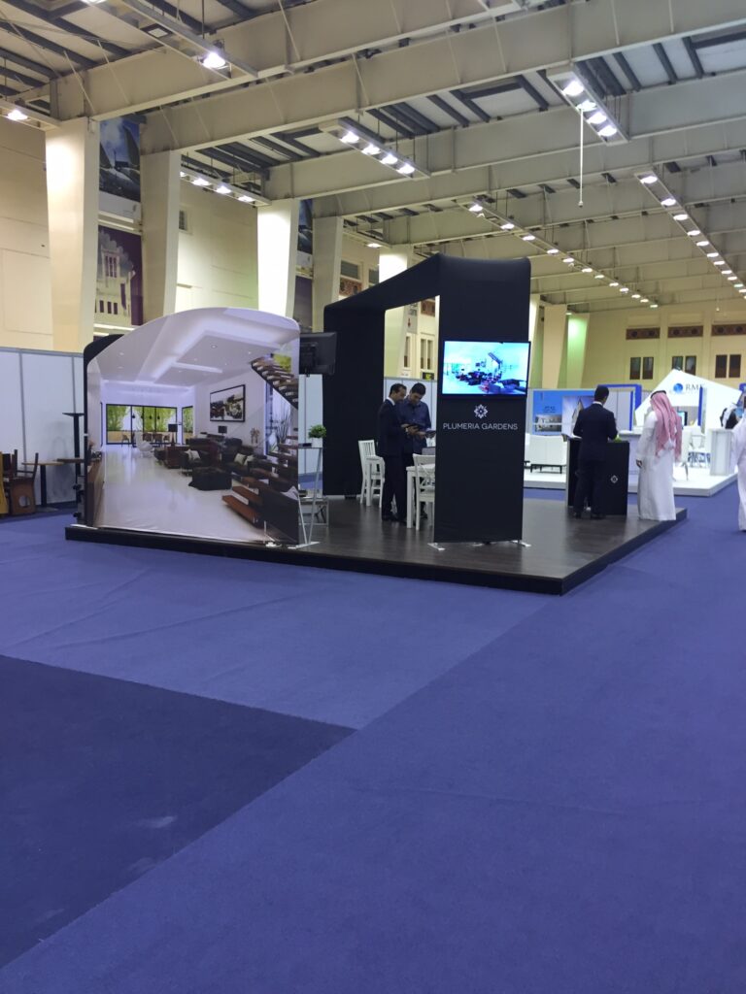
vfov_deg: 61.7
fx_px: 833
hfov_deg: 48.2
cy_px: 497
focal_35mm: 29
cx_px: 373
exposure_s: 1/33
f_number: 2.2
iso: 125
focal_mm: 4.15
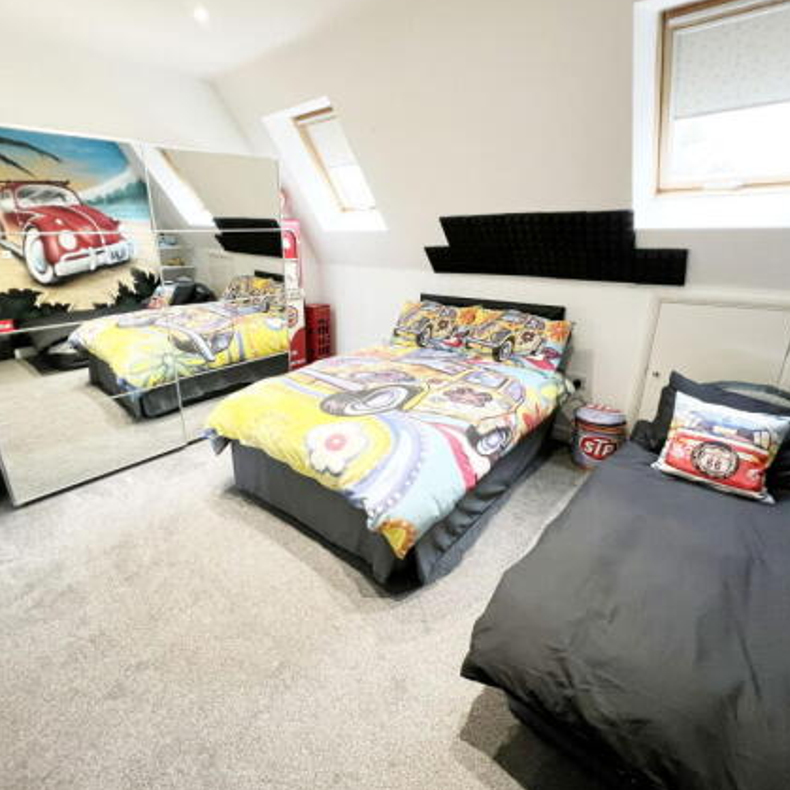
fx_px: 413
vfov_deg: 87.4
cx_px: 367
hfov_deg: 87.3
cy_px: 384
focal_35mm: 16
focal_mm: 1.57
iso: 160
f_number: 1.8
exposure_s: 1/50
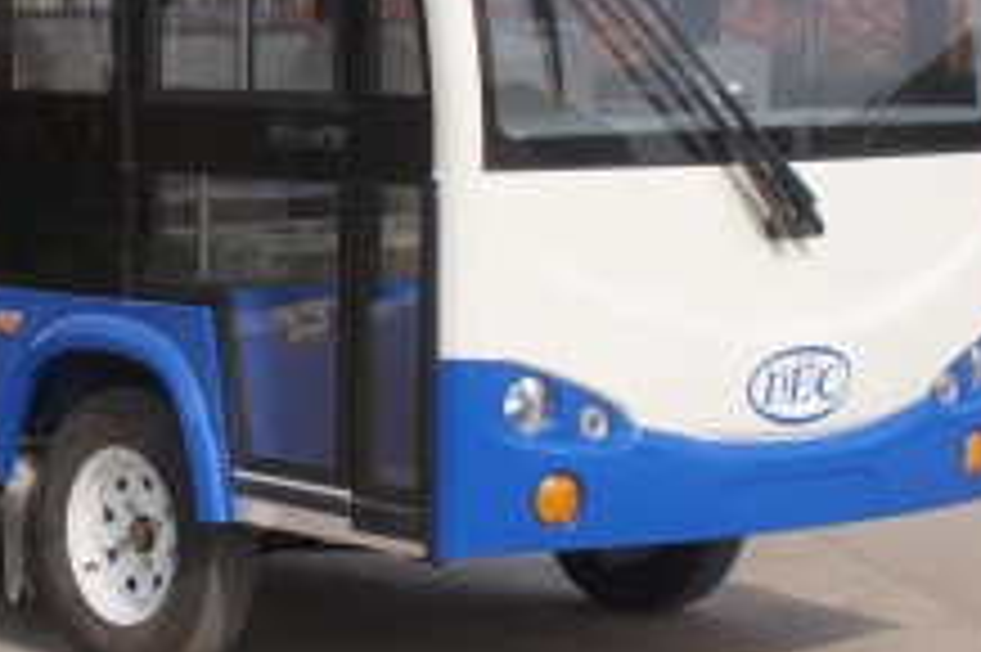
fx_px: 3376
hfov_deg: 16.3
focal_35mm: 124
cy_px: 22
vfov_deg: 11.0
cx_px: 90
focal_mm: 30
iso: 100
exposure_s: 1/125
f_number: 11
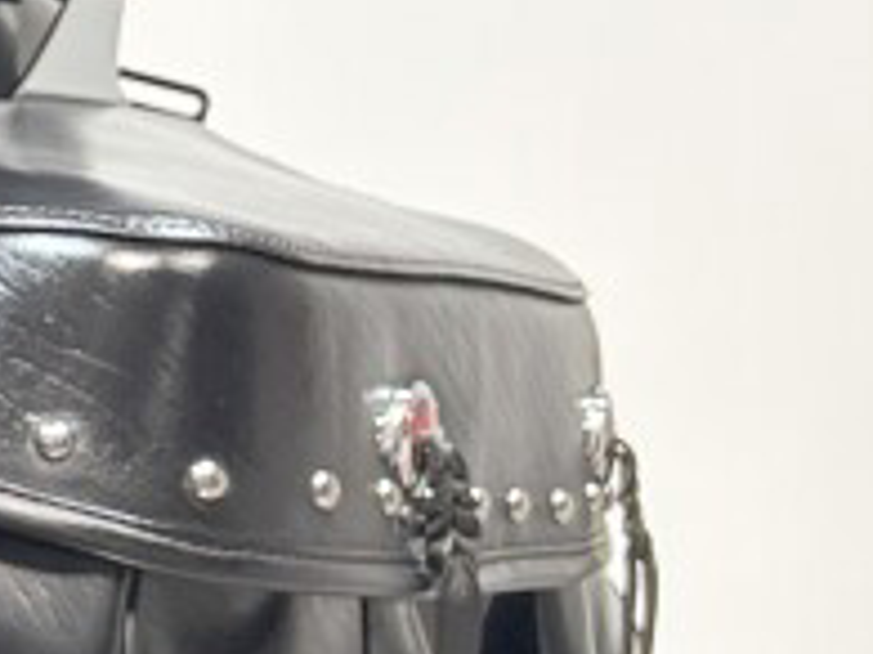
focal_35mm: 142
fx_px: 3579
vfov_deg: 10.4
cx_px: -1256
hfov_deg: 11.4
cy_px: 130
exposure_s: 1/120
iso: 64
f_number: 1.6
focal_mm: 5.96
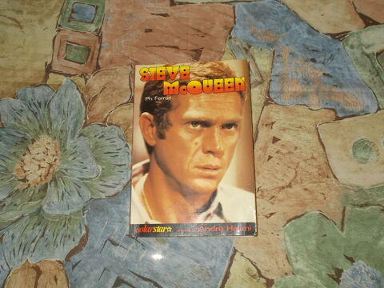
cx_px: 192
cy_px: 144
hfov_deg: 47.9
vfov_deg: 36.8
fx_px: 433
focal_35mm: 39
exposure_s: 1/30
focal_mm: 6.9
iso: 200
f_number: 3.9
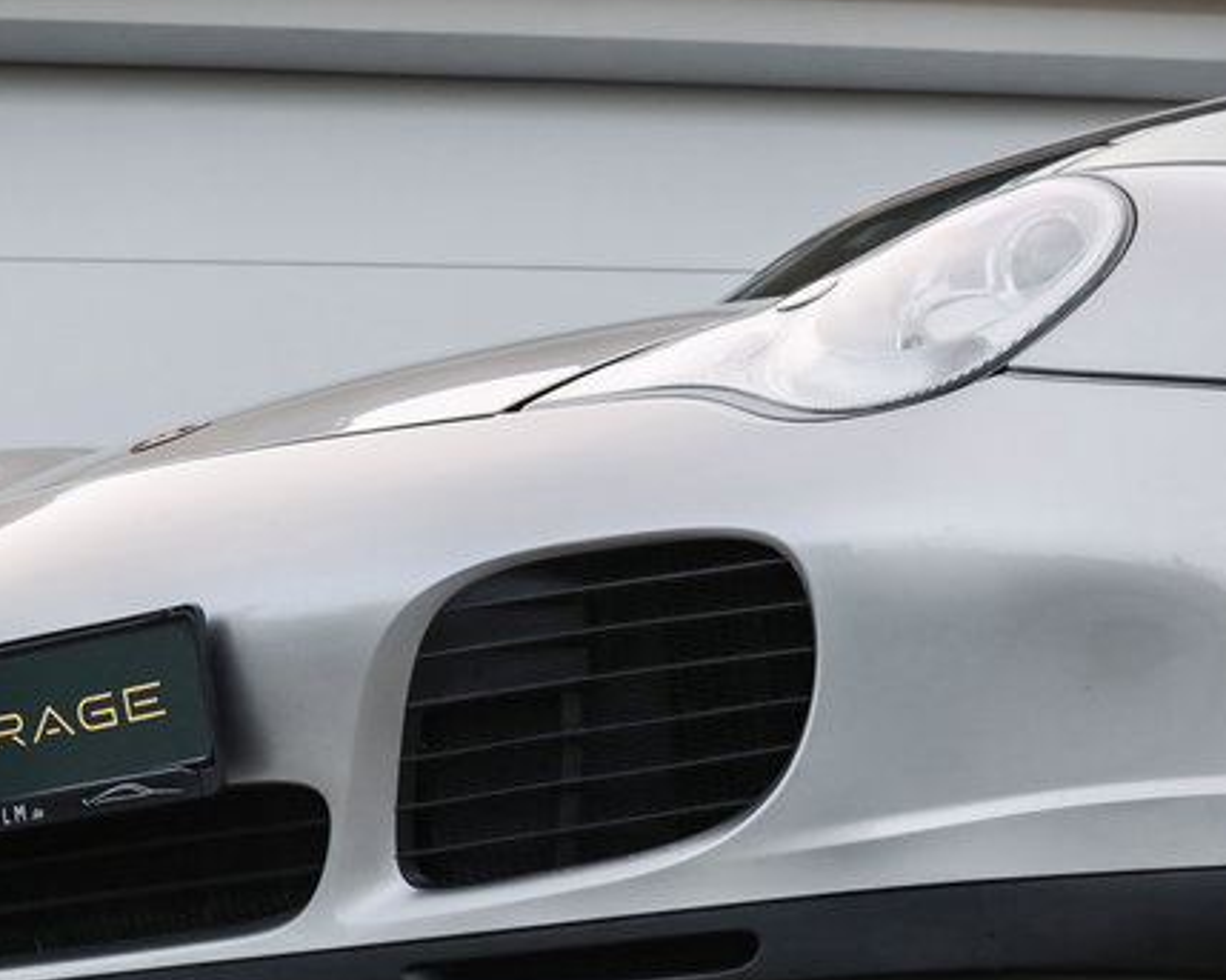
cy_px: 640
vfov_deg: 19.4
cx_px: 492
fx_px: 2866
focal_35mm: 79
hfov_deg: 24.1
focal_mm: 31.6
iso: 125
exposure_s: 1/160
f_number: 4
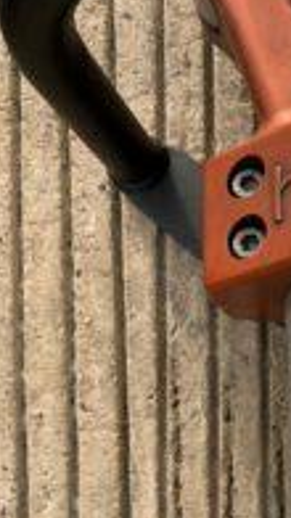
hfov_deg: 18.6
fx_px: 770
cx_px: 450
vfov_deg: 37.2
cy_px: 254
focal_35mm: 56
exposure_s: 1/454
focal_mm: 3
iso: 25
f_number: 1.8
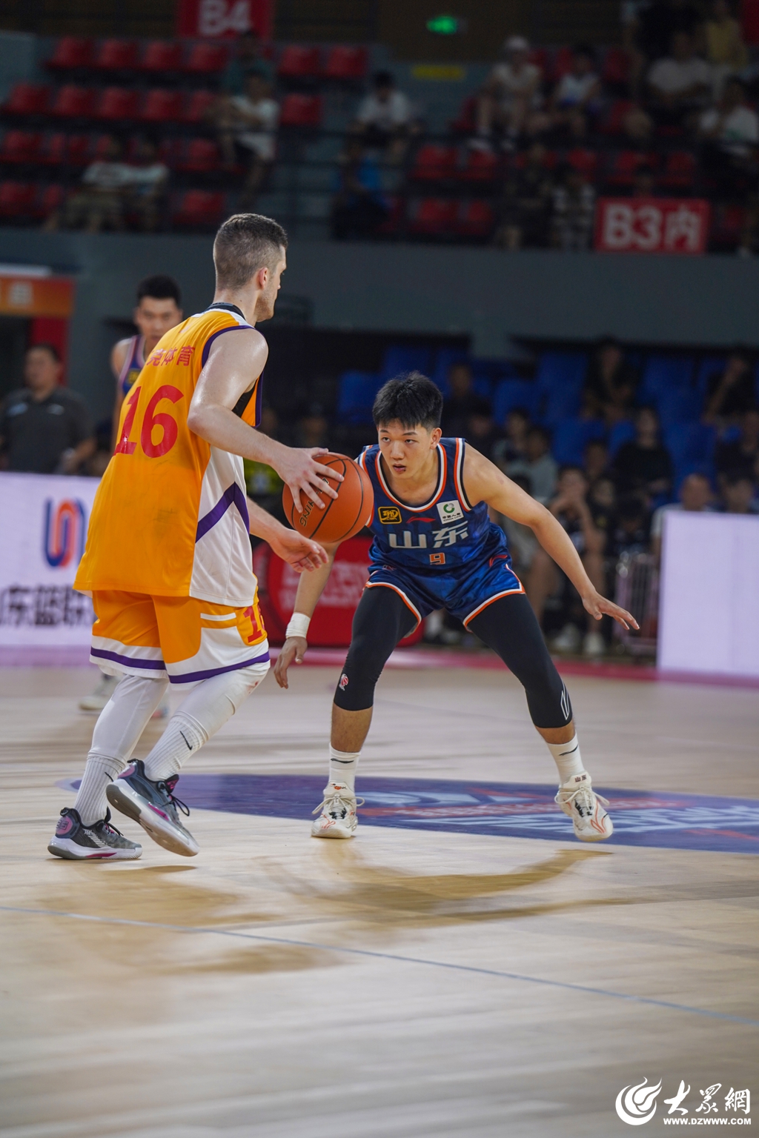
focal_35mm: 189
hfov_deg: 7.3
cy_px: 569
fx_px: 5977
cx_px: 380
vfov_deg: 10.9
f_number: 3.5
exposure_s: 1/500
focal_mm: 189
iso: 500
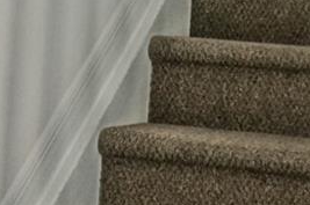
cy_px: -58
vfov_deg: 9.3
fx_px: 1238
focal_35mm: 144
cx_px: 192
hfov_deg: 14.3
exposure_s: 1/60
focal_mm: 16
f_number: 7.1
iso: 1600
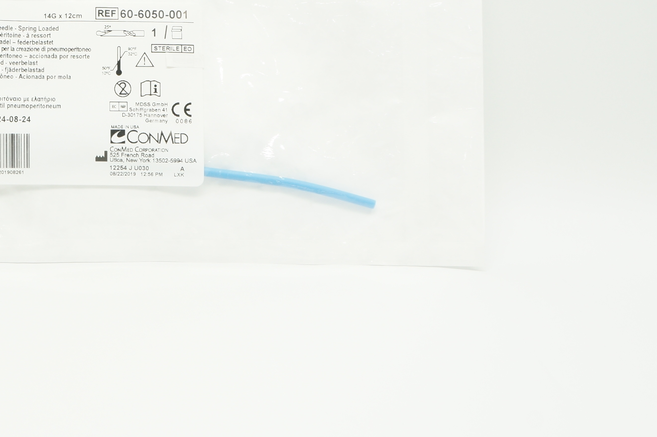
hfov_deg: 20.0
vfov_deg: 13.6
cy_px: 88
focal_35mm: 100
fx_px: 1823
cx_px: 68
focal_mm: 36
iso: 400
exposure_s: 1/20
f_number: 10
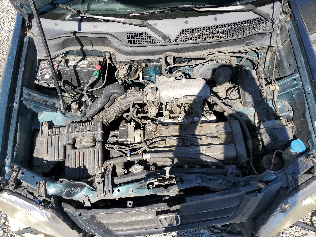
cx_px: 158
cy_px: 118
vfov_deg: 53.1
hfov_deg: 67.3
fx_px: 237
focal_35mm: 26
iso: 50
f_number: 1.5
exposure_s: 1/2500
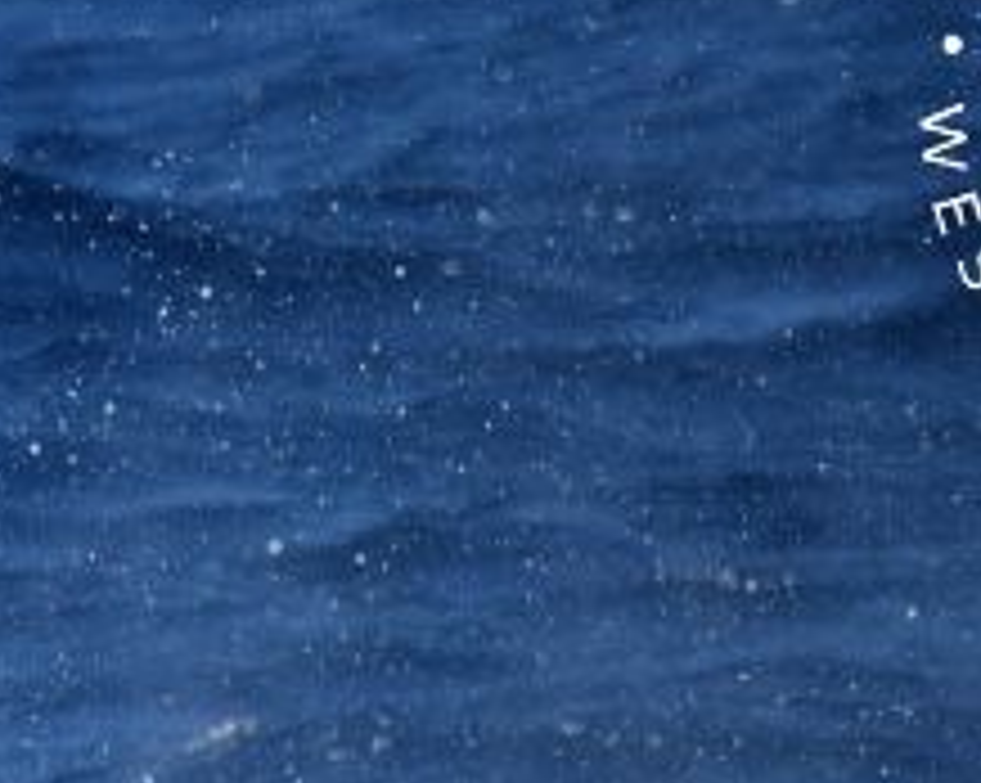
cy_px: 952
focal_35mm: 2070
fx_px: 60046
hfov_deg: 0.9
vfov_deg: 0.7
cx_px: -166
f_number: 6.3
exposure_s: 1/8000
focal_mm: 600
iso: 1100
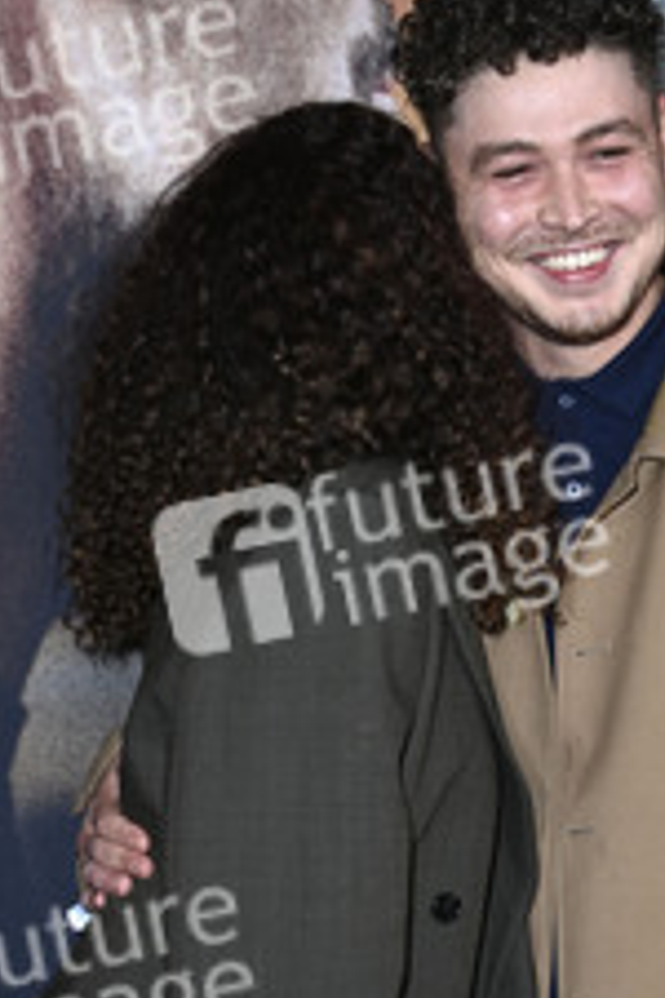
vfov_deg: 18.4
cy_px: 772
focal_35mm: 110
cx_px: 510
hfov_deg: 12.4
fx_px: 3048
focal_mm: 62
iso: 1000
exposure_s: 1/250
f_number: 5.6
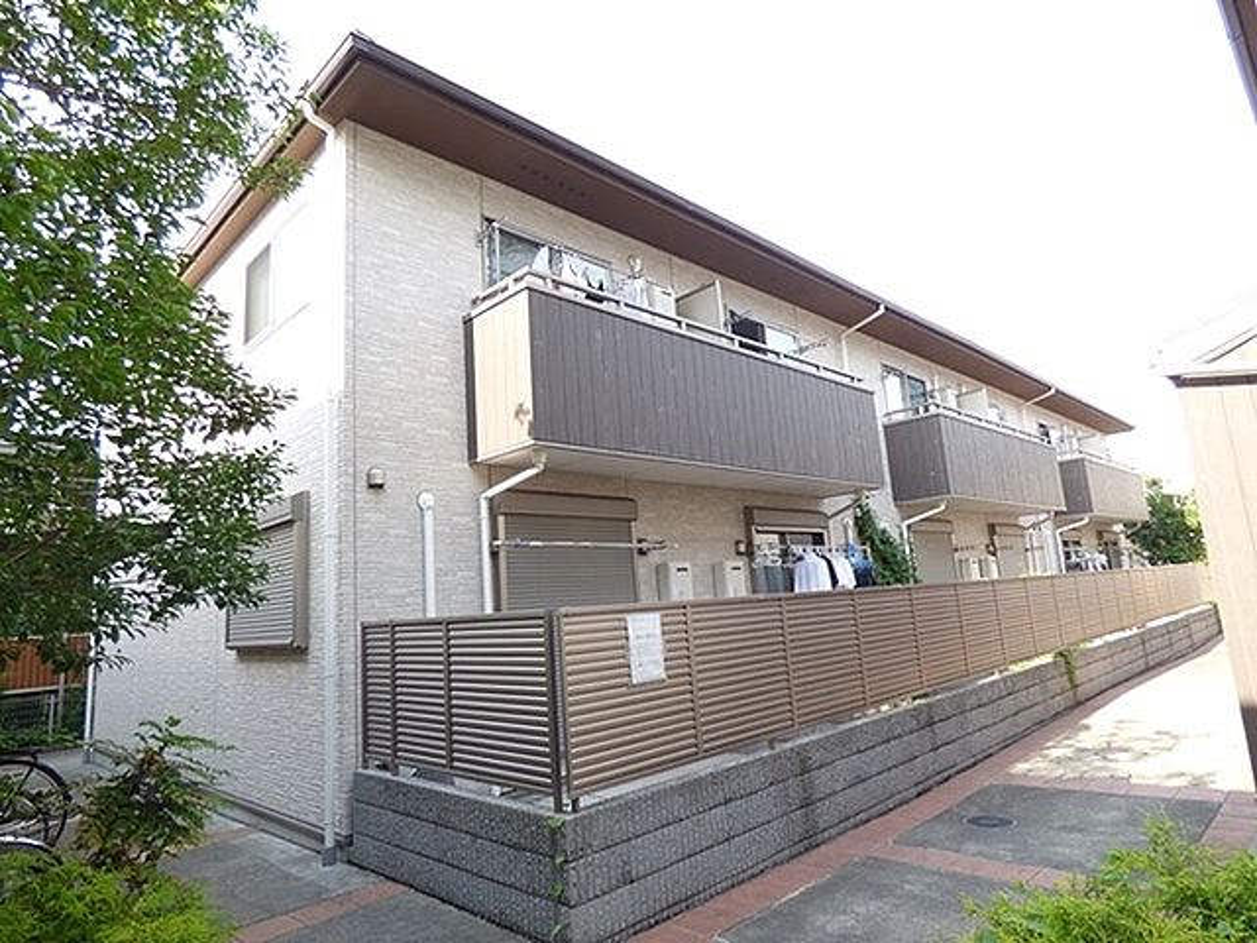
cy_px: 472
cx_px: 628
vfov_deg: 66.0
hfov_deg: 81.7
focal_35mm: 20
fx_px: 726
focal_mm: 3.58
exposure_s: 1/200
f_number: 2.8
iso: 100
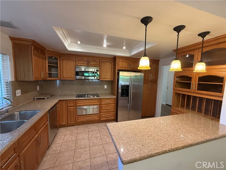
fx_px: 91
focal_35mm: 14
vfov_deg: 85.7
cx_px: 113
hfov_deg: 102.1
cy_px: 85
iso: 500
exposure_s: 1/120
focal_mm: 2.22
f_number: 2.2
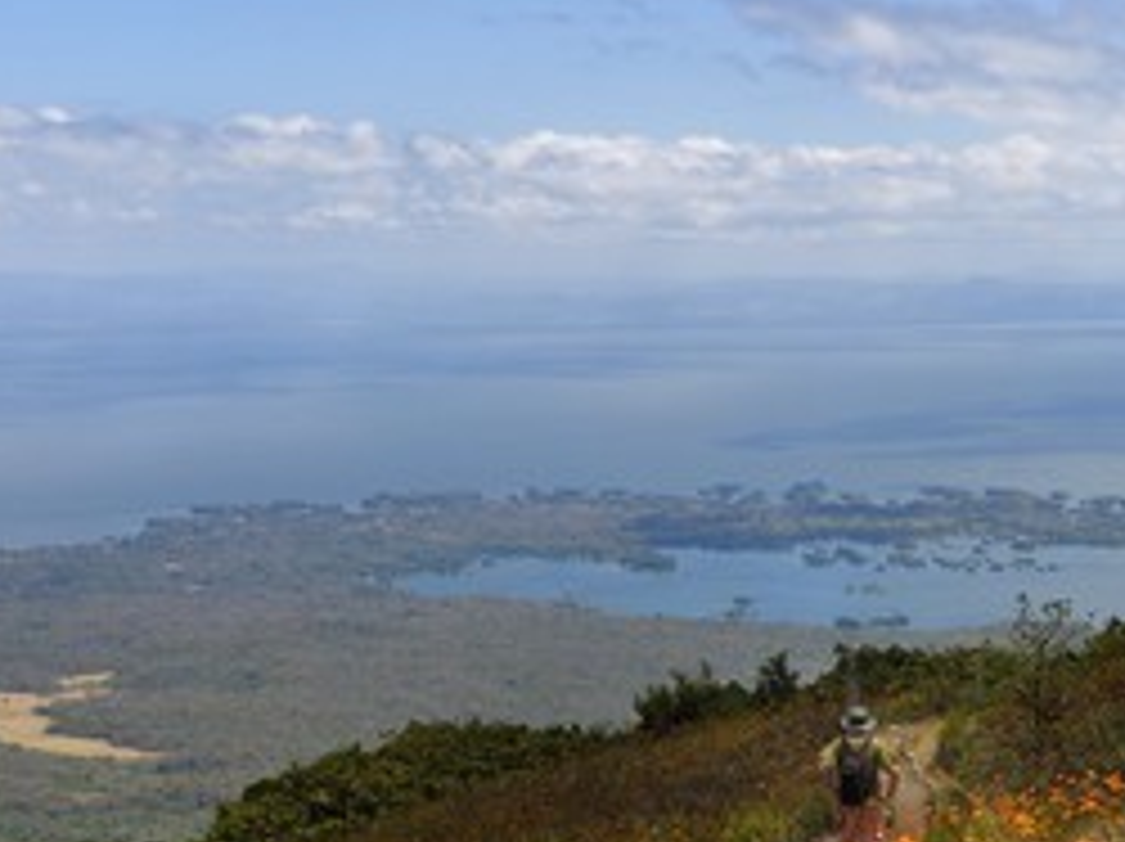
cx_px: 634
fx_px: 2727
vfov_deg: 17.5
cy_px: 518
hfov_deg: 23.3
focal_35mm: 84
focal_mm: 52
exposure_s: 1/250
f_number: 14
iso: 200
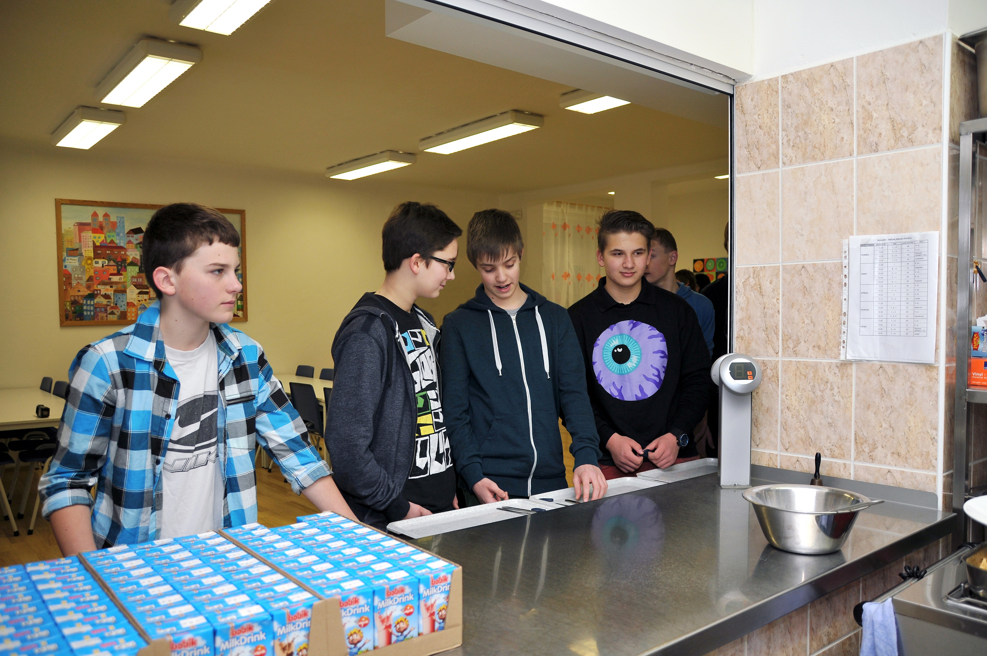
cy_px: 328
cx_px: 494
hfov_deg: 67.4
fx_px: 739
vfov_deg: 47.8
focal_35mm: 27
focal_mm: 18
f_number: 3.5
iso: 250
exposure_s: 1/80
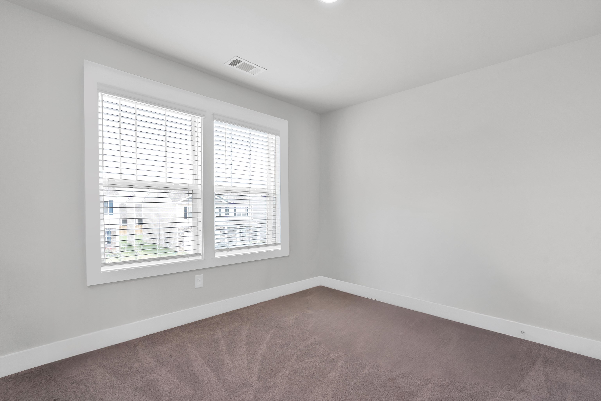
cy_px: 200
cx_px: 300
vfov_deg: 73.7
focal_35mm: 16
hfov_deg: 96.7
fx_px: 267
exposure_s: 1/15
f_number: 9
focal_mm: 16
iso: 320
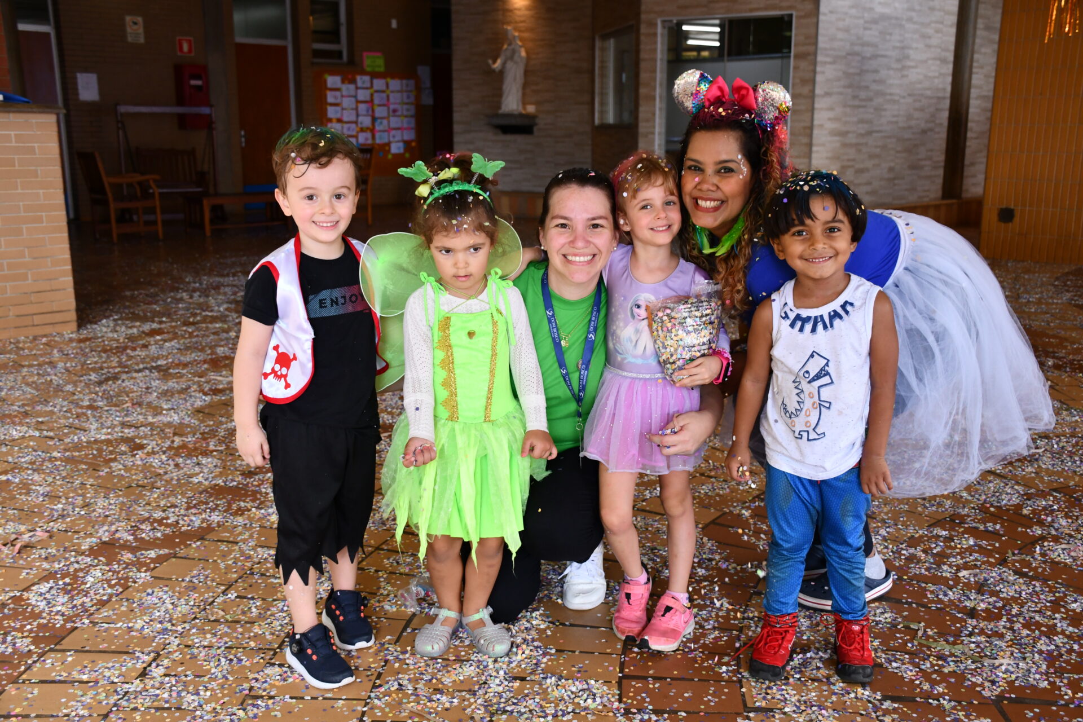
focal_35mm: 36
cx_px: 542
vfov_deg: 36.9
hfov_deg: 53.1
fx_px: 1083
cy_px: 361
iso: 800
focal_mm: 24
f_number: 3.8
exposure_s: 1/250
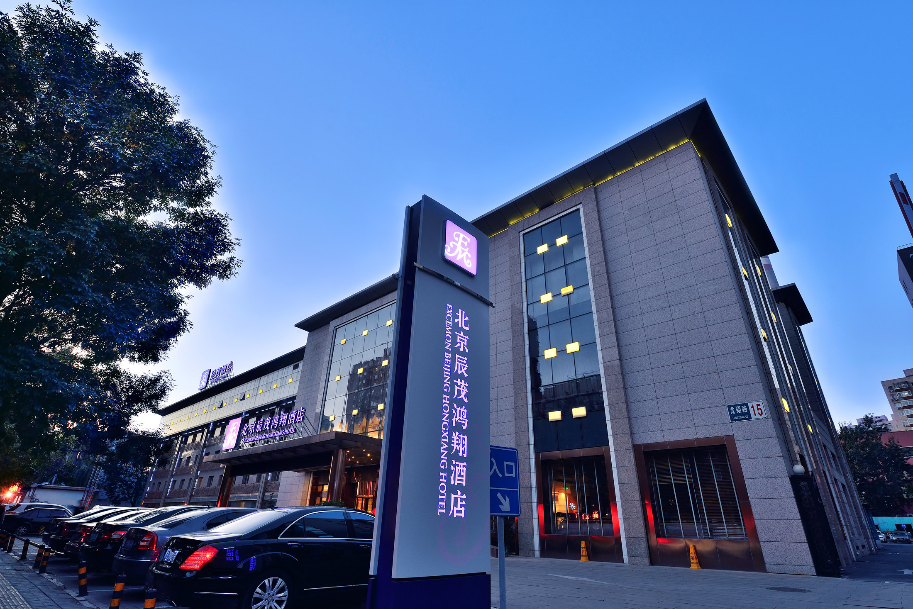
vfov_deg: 67.4
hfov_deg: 90.0
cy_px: 304
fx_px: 457
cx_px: 456
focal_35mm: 18
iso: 160
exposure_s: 1/3
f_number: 8
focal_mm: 18
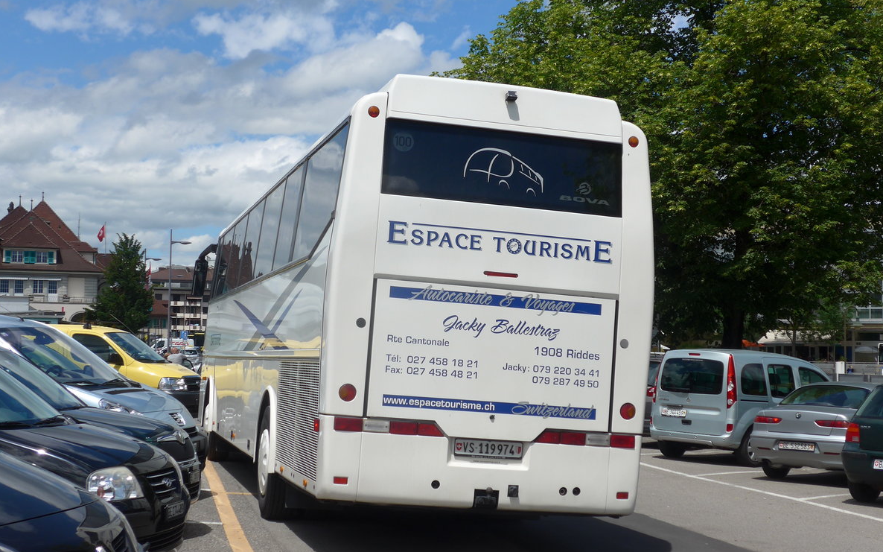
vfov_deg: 22.0
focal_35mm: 59
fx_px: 1420
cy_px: 276
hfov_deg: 34.5
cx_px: 443
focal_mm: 11.3
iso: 80
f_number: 3.4
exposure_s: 1/1600
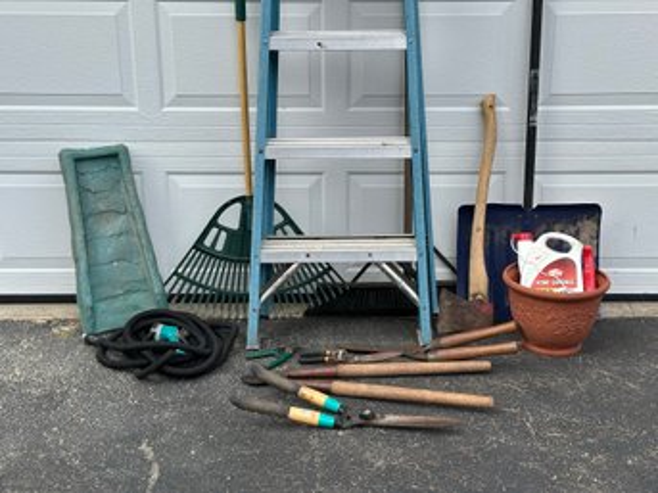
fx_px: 912
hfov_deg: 39.7
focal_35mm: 48
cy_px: 246
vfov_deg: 30.2
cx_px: 329
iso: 64
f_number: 1.78
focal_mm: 6.86
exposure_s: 1/1030
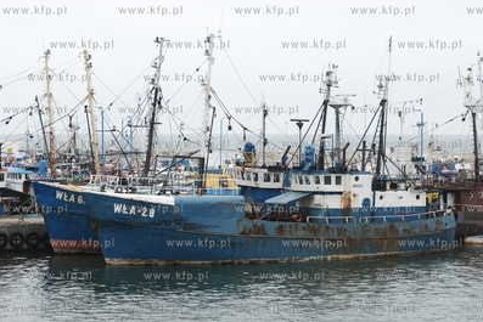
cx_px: 241
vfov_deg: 11.3
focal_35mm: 121
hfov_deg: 16.9
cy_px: 160
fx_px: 1624
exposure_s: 1/400
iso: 400
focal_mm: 80
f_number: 8
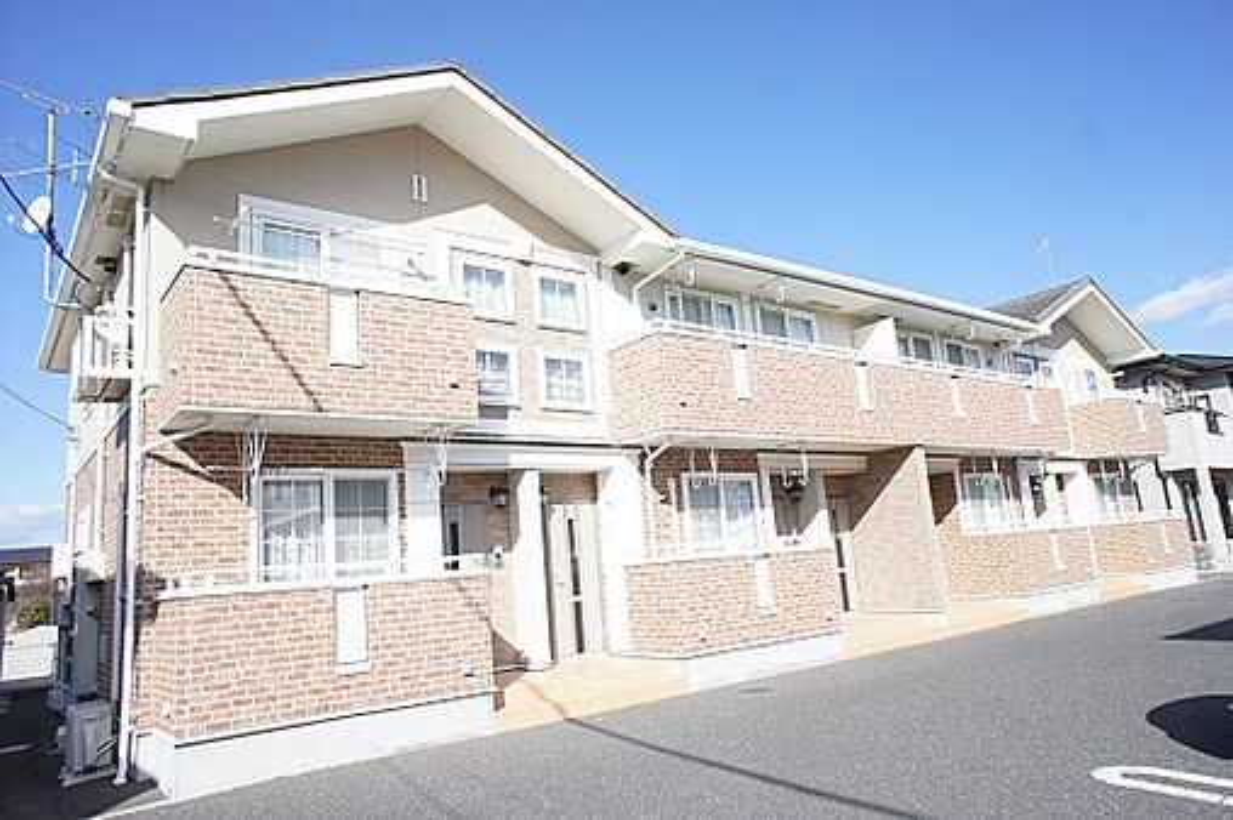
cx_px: 616
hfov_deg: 73.8
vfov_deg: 53.1
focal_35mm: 24
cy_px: 410
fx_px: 821
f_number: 6.3
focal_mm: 16
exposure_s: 1/500
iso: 200
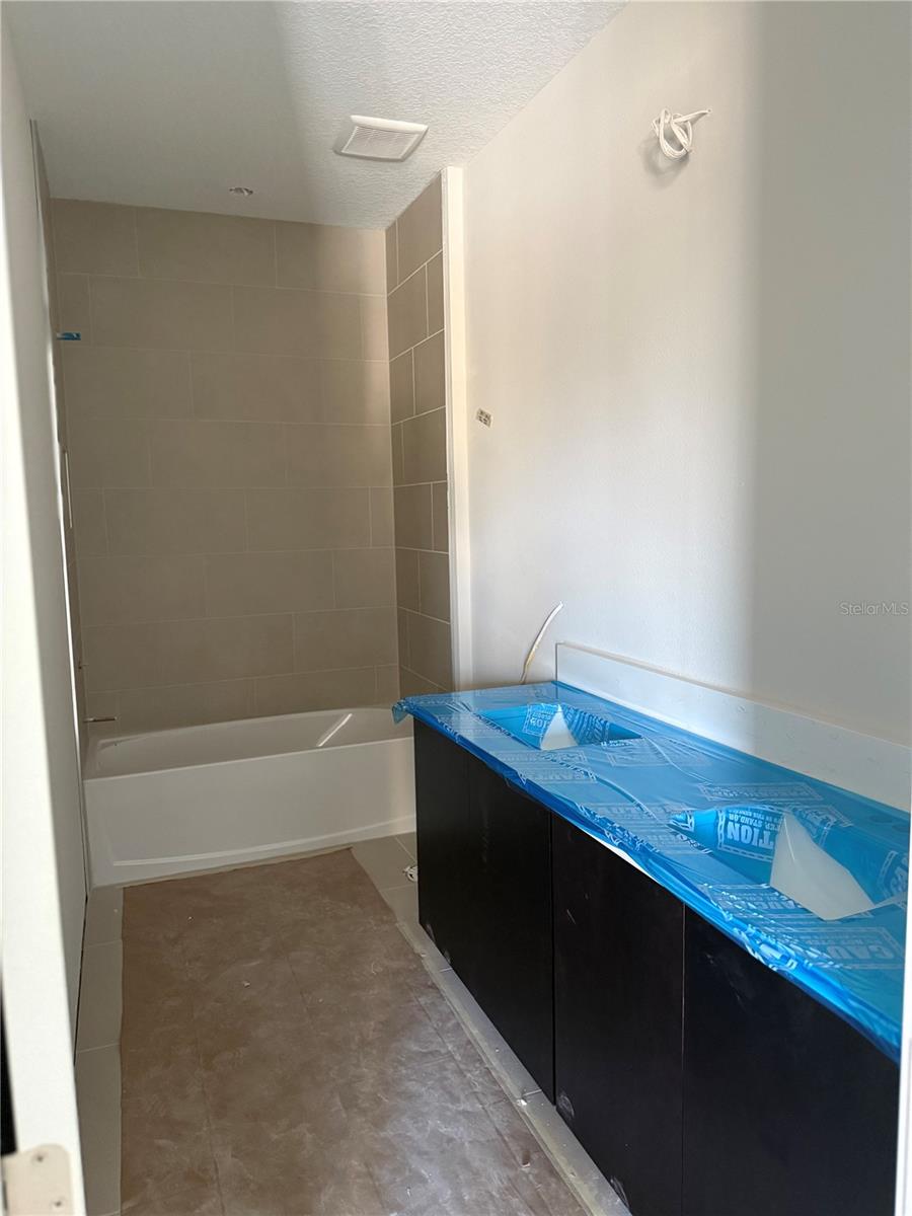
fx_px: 843
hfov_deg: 56.8
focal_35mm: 24
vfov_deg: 71.6
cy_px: 608
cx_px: 456
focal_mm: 6.76
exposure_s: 1/60
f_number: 1.78
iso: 640
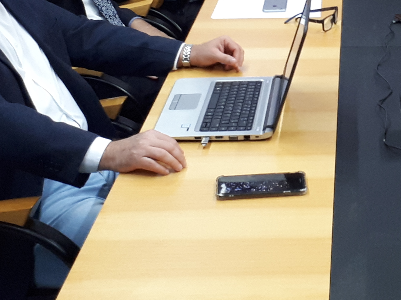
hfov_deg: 28.4
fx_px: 765
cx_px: 349
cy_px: 10
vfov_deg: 21.6
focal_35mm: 66
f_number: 1.9
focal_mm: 3.6
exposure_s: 1/17
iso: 160
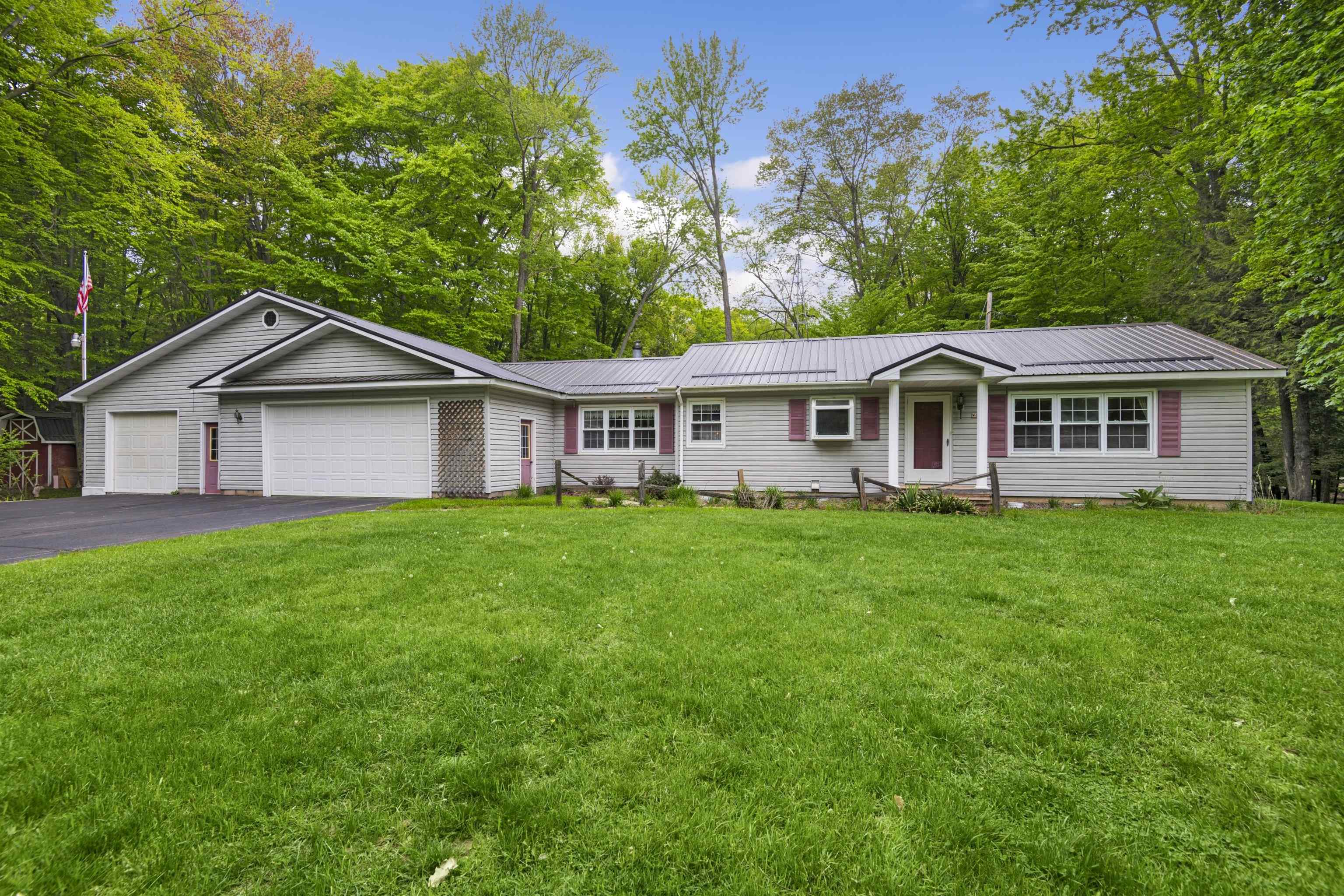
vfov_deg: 73.7
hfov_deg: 96.7
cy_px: 448
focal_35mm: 16
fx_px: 597
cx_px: 672
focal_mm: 16
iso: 100
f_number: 10
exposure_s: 1/40
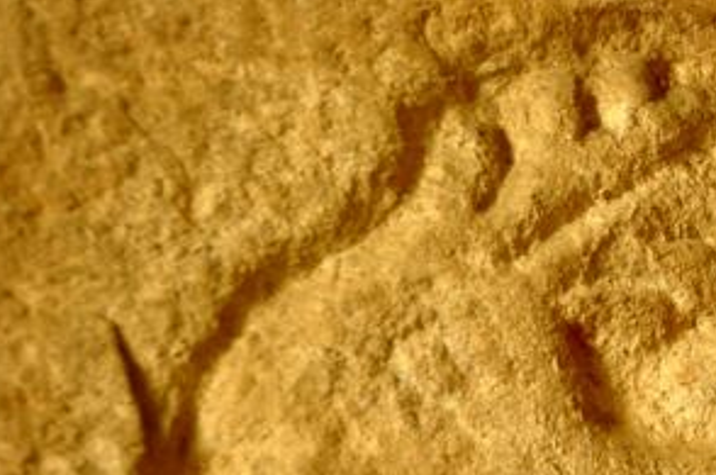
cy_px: 626
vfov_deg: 11.5
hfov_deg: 15.7
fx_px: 2283
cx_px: 1215
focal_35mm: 115
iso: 500
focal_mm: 22
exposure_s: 1/30
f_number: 3.8
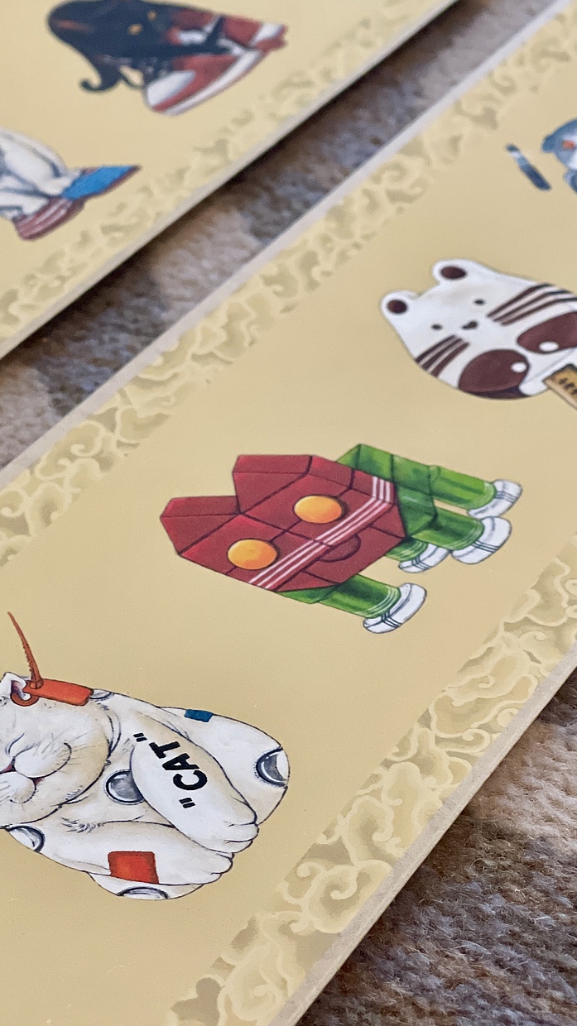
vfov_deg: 22.2
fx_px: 2613
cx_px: 148
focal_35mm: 96
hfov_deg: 12.6
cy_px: 516
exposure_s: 1/38
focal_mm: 7.5
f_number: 2.2
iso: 320
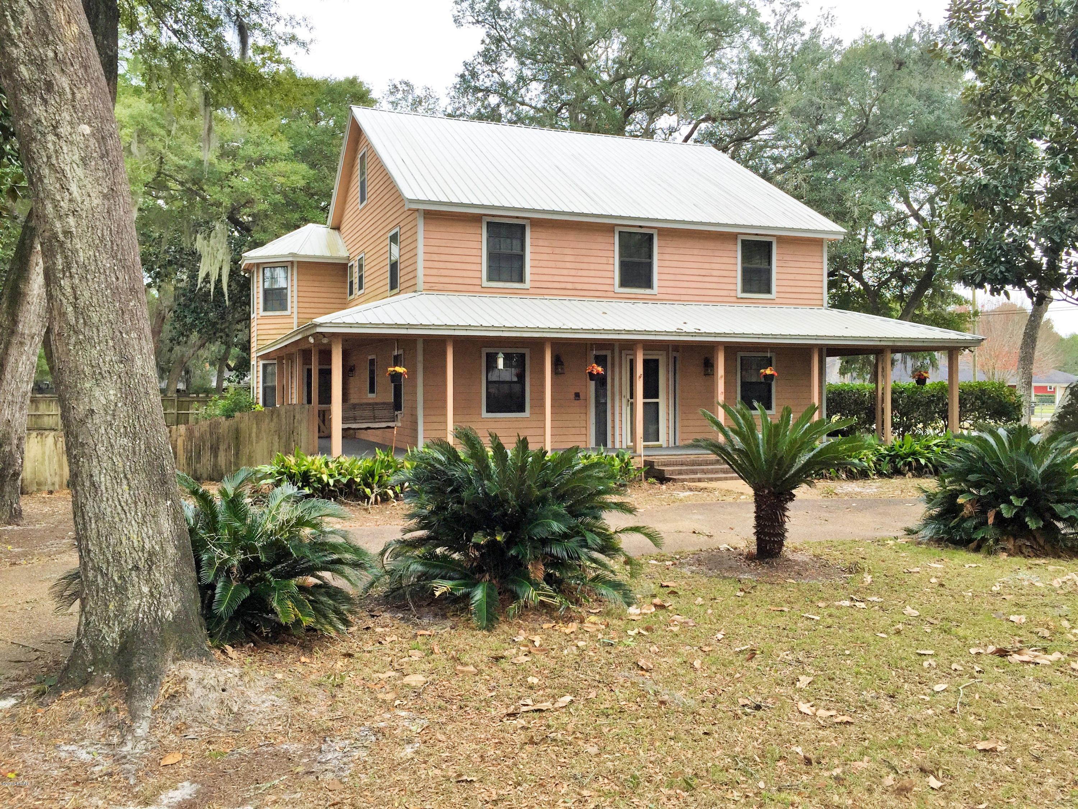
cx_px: 539
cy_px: 404
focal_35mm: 29
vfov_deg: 48.2
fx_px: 903
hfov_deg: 61.7
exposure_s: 1/439
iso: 32
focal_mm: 4.15
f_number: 2.2
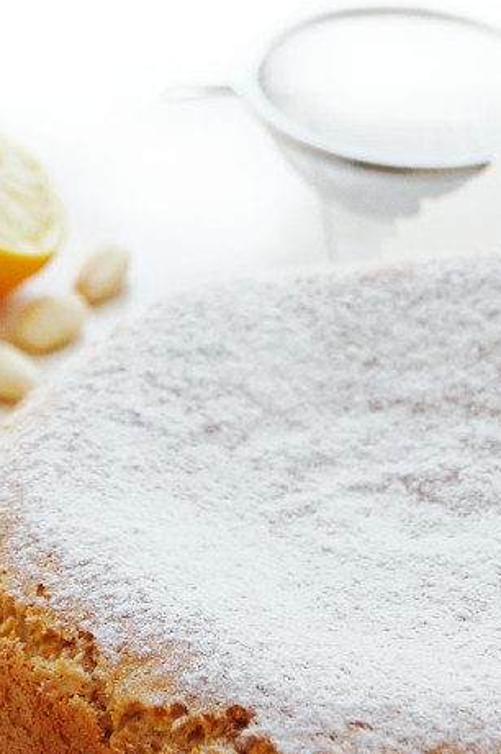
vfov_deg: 15.0
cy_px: 366
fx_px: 2864
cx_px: 333
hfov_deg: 10.0
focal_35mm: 137
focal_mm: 42
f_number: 5.3
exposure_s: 1/60
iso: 560
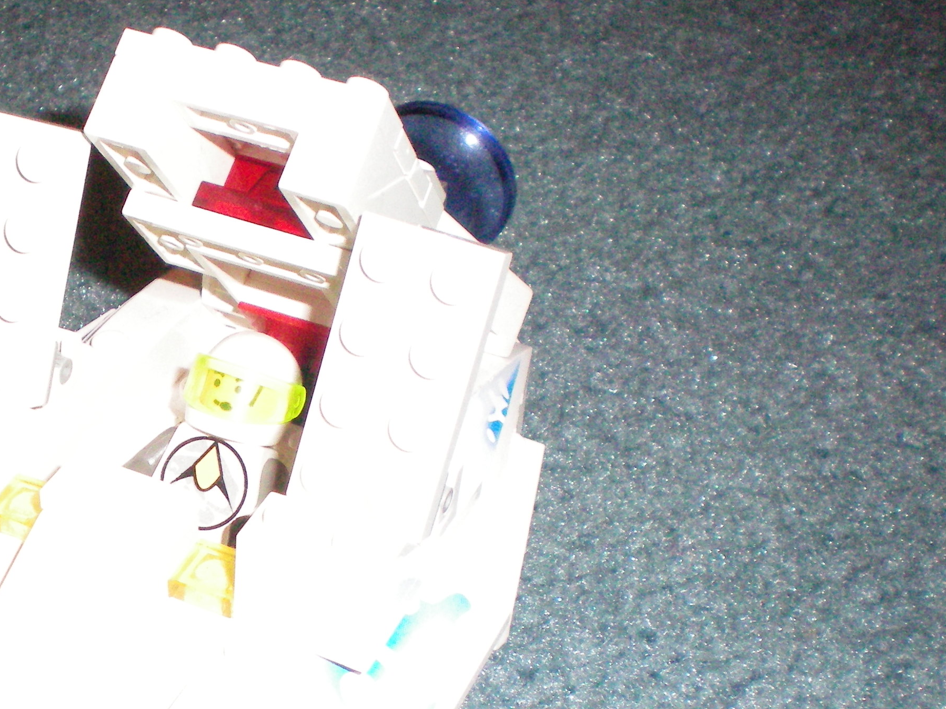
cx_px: 208
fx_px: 1885
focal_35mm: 69
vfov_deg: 21.1
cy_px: 559
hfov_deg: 27.7
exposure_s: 1/60
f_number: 4.6
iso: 400
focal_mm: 6.3
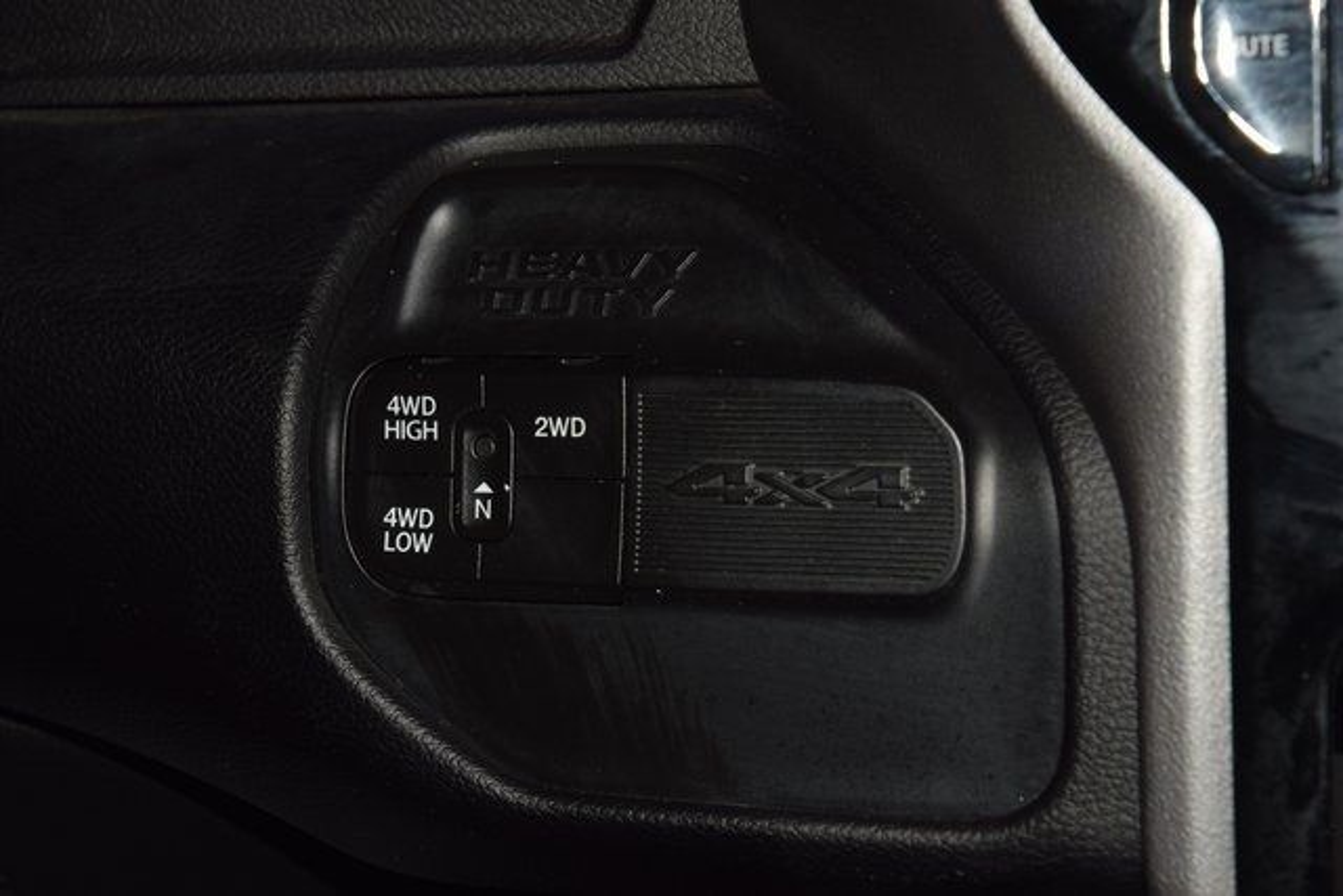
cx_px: 672
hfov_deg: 19.5
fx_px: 3918
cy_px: 448
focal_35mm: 105
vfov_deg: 13.0
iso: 100
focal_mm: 70
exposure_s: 1/125
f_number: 8
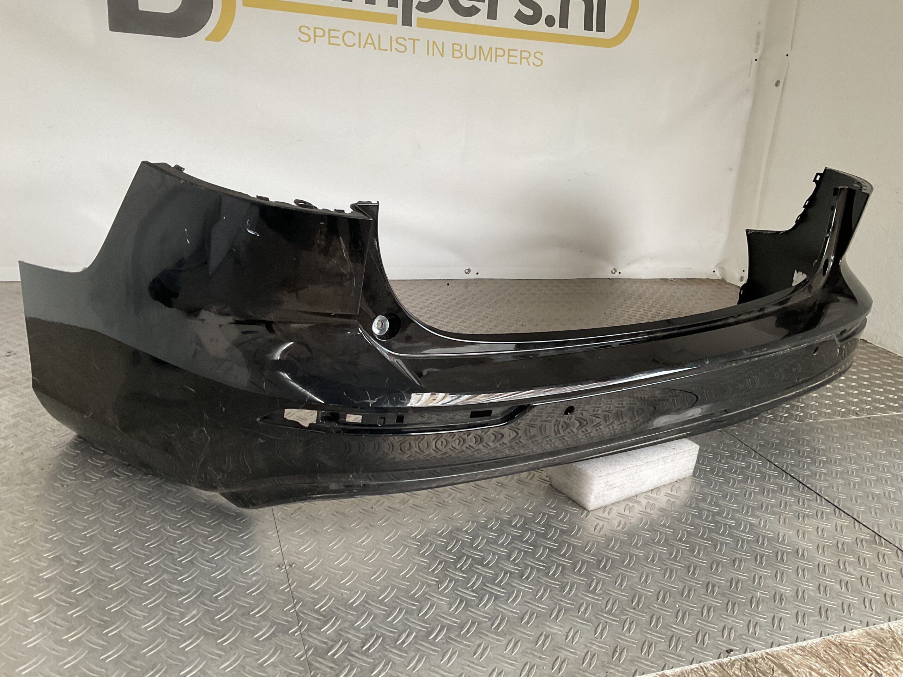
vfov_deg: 48.2
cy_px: 338
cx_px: 452
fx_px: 756
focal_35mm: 29
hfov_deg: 61.7
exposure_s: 1/60
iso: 64
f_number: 1.8
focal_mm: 3
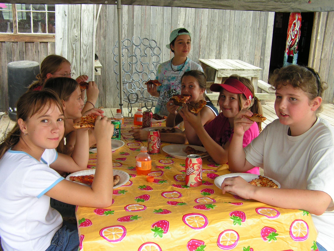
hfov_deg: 49.0
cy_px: 126
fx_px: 367
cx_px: 167
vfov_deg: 37.7
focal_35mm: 38
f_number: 3.2
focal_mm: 6.3
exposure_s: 1/40
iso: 50
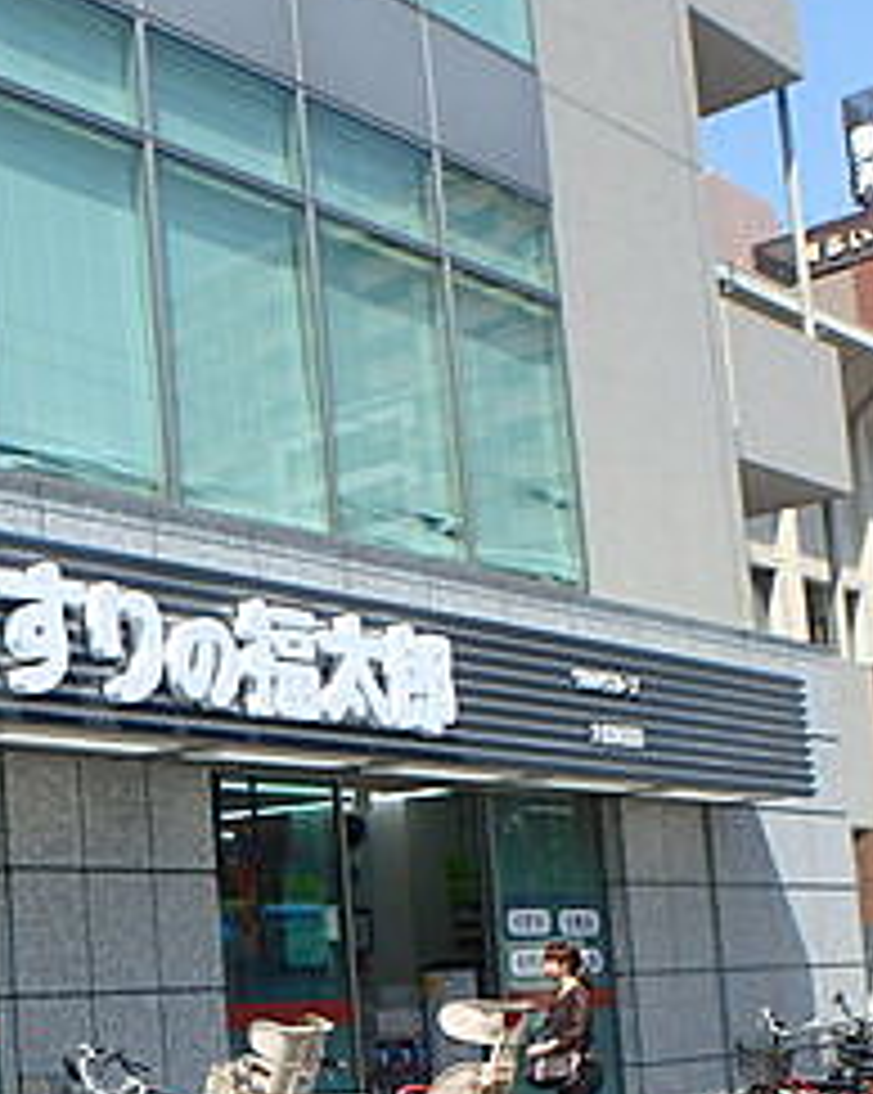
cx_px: -382
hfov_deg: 23.4
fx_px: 1746
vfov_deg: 34.0
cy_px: 833
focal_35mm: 54
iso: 125
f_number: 3.5
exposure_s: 1/800
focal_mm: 3.7
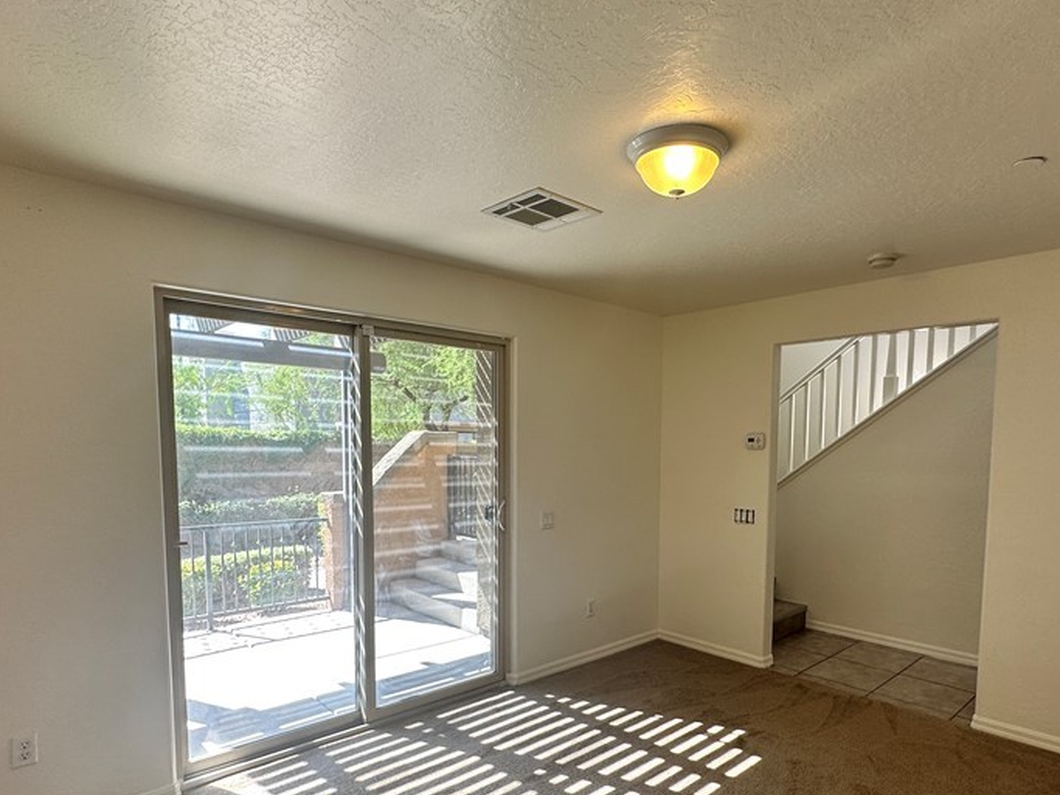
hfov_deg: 78.8
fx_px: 643
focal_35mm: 21
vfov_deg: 62.7
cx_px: 579
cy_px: 491
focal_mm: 2.22
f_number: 2.2
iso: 40
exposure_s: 1/99
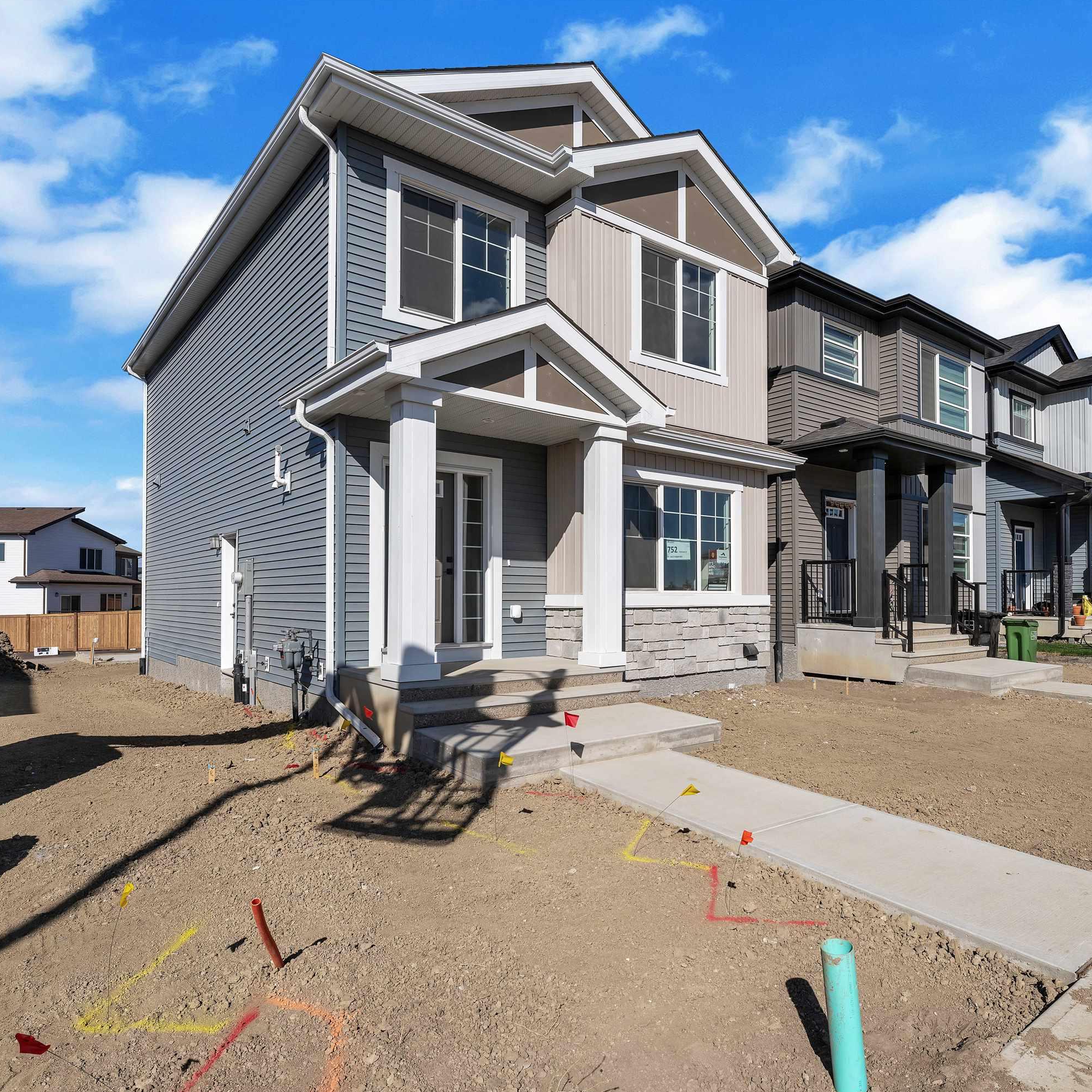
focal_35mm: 21
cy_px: 559
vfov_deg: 71.8
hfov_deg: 71.2
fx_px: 754
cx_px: 647
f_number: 8
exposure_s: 1/1000
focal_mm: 16.1
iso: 200
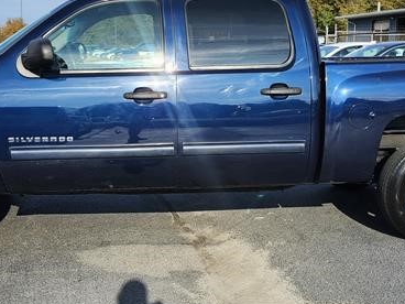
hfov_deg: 38.2
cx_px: 207
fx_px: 585
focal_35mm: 50
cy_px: 137
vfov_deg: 29.1
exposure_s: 1/1036
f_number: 1.8
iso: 25
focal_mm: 5.54
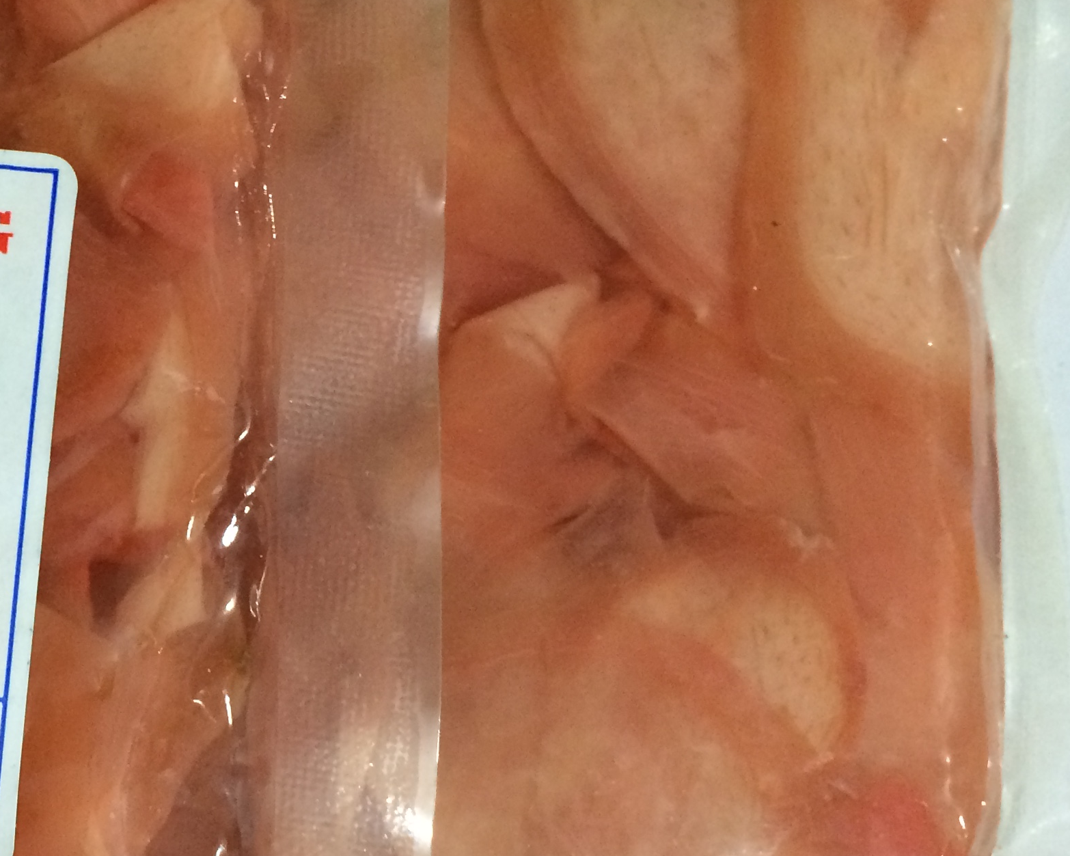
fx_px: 1869
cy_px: 494
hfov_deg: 29.8
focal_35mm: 59
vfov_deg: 25.8
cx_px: 4
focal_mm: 4.15
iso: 200
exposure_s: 1/33
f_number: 2.2
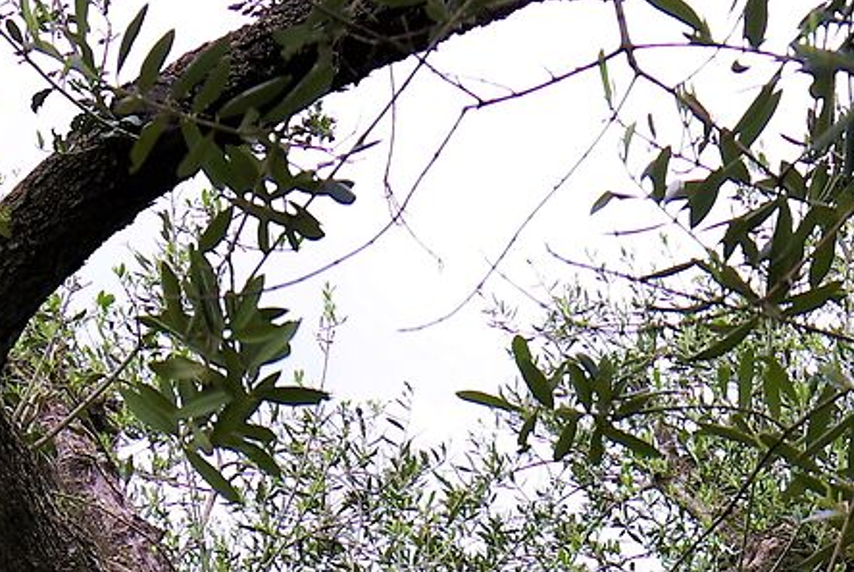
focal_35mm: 81
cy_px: 1040
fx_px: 1923
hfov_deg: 24.9
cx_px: 589
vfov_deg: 14.7
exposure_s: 1/80
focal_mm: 15
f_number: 4.5
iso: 100
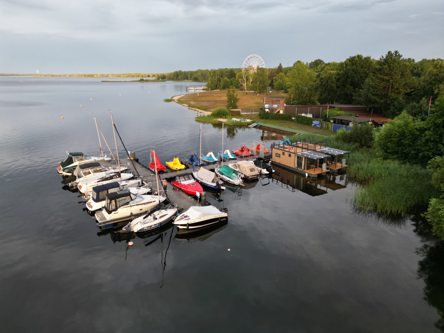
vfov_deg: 56.8
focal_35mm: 24
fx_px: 308
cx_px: 222
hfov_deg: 71.6
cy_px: 166
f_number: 1.7
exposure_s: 1/160
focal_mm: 6.72
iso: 110
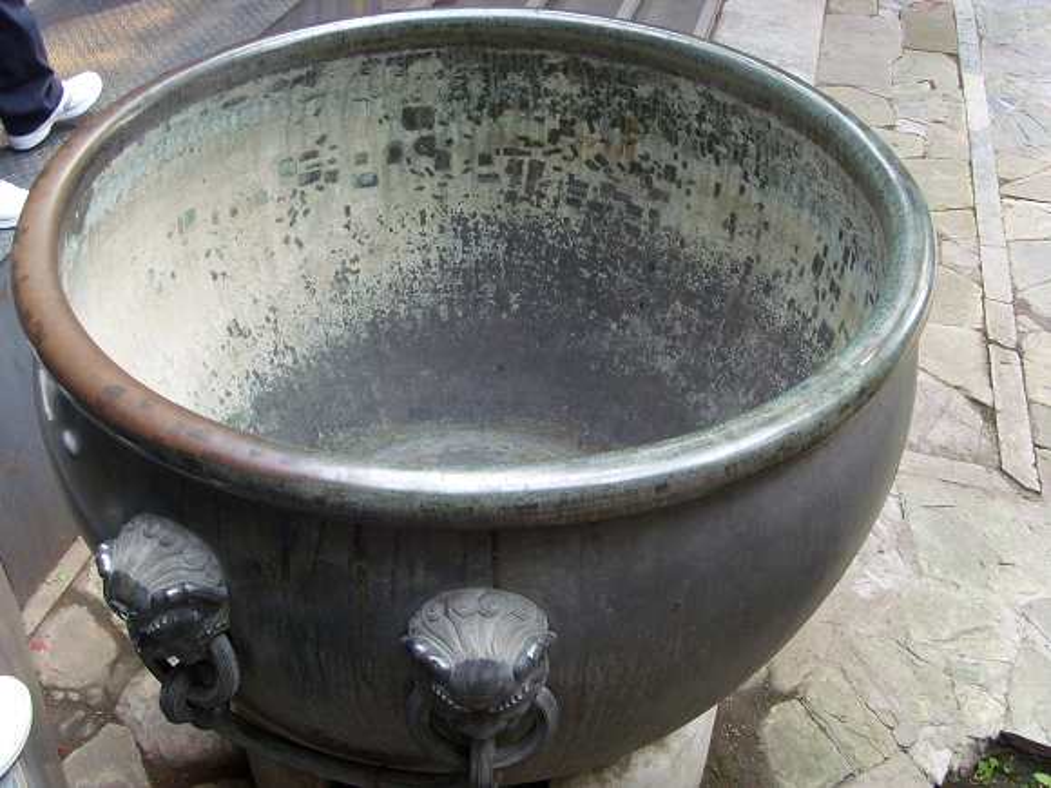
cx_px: 526
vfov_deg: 39.7
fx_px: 1093
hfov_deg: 51.4
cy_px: 394
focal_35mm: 36
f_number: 3.5
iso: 100
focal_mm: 6
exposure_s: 1/90
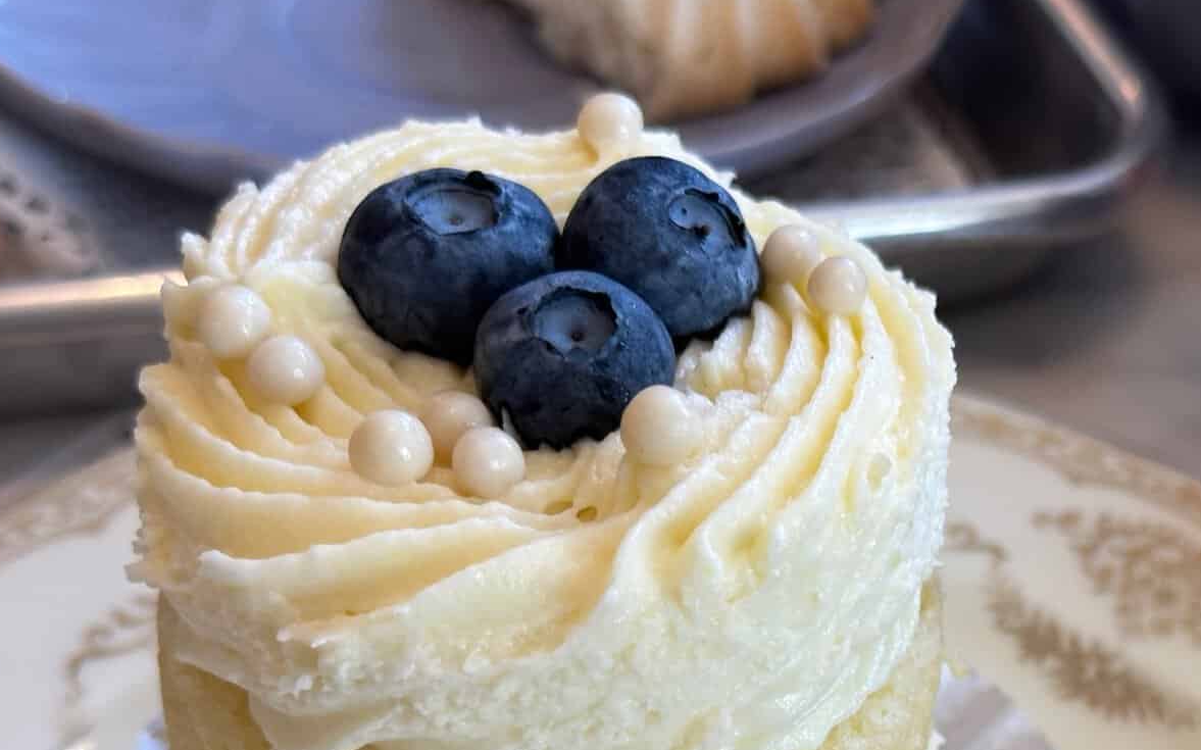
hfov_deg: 24.7
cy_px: 610
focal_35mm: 83
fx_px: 2716
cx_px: 882
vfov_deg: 15.6
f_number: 1.78
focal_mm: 6.86
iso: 100
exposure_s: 1/120
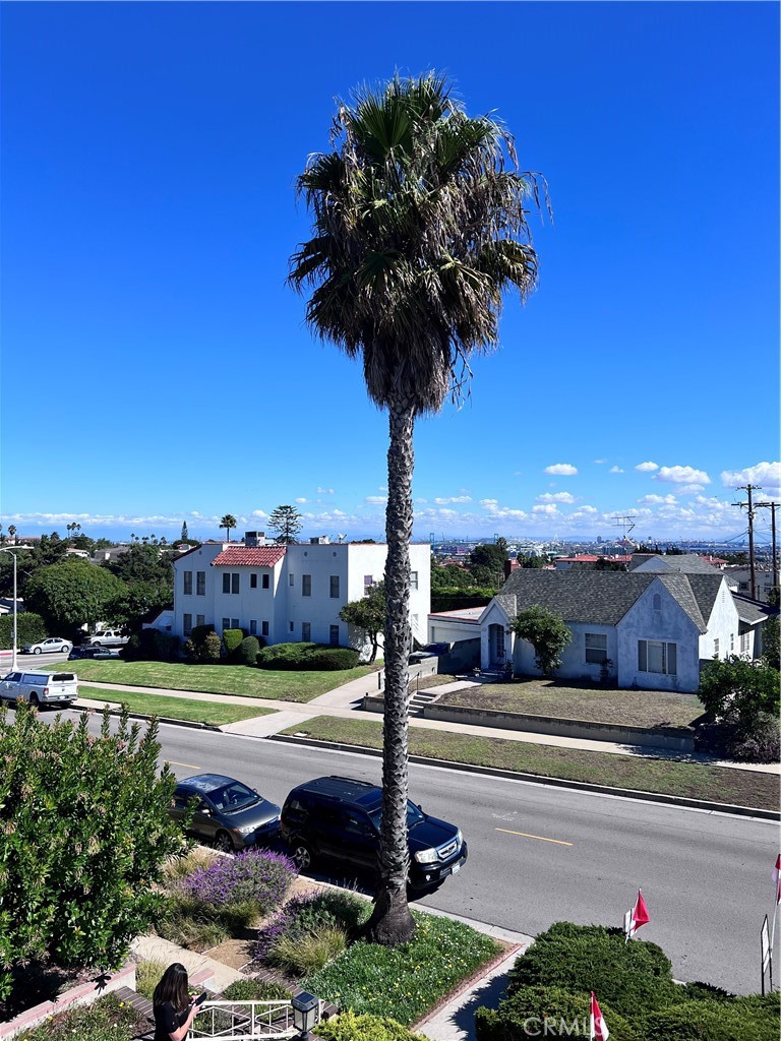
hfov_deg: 53.1
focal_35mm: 26
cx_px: 390
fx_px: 782
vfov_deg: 67.3
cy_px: 520
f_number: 1.5
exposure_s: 1/4630
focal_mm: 5.7
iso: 50
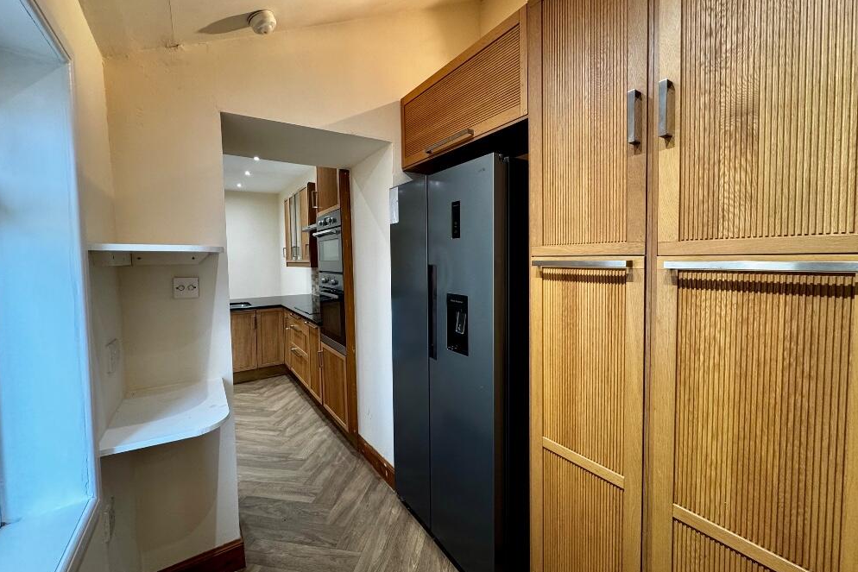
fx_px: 358
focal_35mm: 15
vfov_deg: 77.3
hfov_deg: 100.4
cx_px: 433
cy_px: 274
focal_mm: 2.22
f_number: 2.2
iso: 200
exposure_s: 1/50
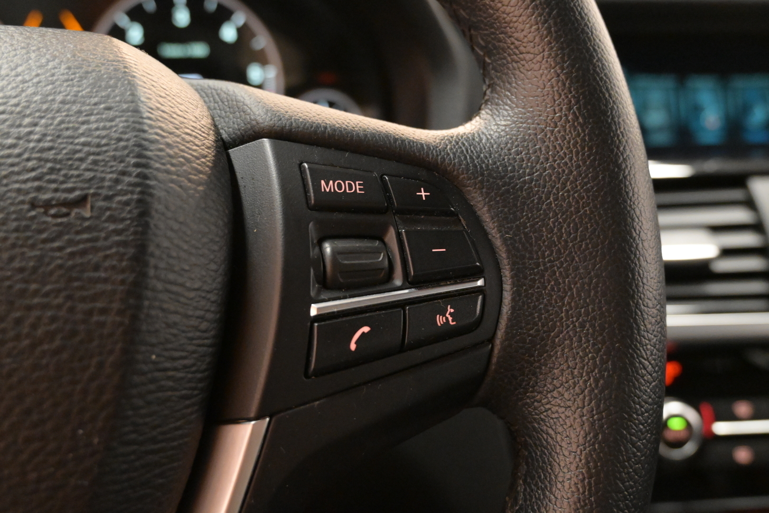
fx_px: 769
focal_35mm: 36
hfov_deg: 53.1
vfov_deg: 36.9
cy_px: 256
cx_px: 384
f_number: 4.5
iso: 6400
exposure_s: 1/80
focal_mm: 24
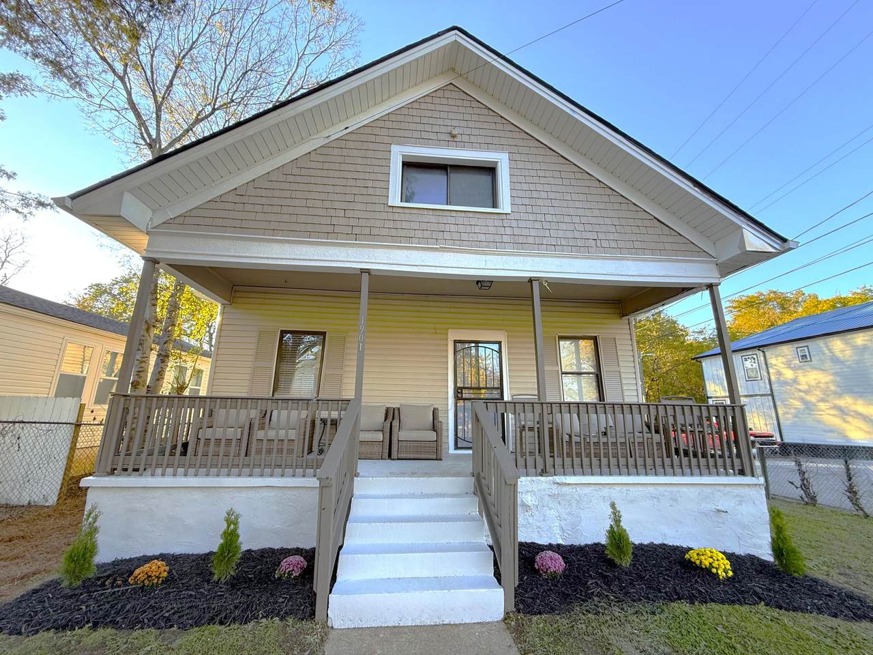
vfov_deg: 85.7
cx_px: 436
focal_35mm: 14
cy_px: 328
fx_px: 353
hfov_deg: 102.1
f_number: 2.2
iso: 50
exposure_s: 1/99
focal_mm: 2.22
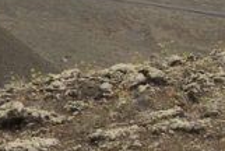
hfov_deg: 9.1
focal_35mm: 209
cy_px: -88
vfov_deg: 6.5
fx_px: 1309
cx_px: -264
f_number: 7.1
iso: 100
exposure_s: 1/60
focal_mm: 28
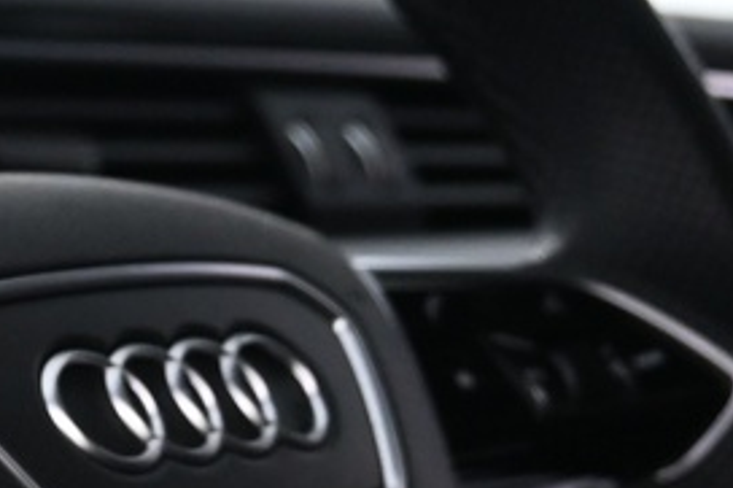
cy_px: 572
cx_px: -385
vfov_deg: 9.5
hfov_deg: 13.5
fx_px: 2910
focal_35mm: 143
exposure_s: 1/25
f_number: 3.5
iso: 1100
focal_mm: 16
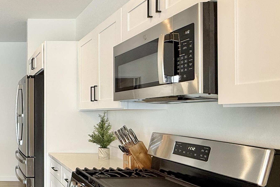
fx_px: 257
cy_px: 110
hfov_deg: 46.0
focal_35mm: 33
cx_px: -12
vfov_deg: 39.9
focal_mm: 2.22
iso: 100
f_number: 2.2
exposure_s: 1/120
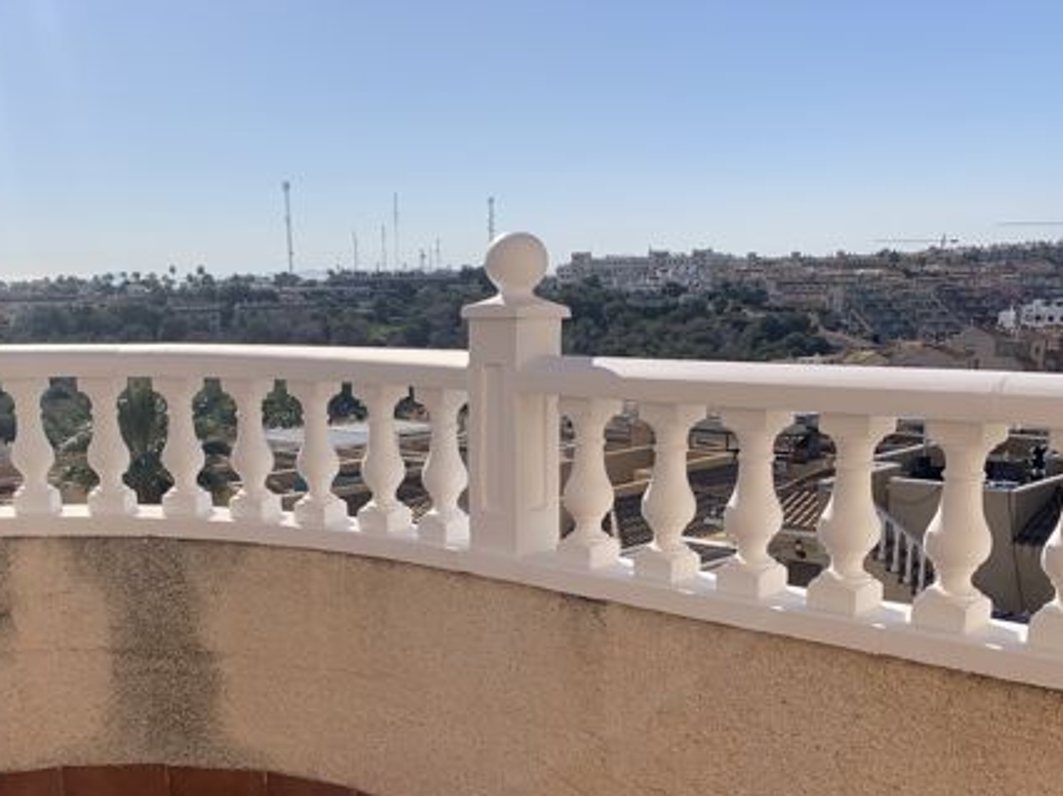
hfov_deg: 43.8
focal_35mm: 43
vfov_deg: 32.7
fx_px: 1320
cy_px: 631
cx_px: 488
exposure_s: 1/4464
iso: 25
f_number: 1.8
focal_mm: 4.25
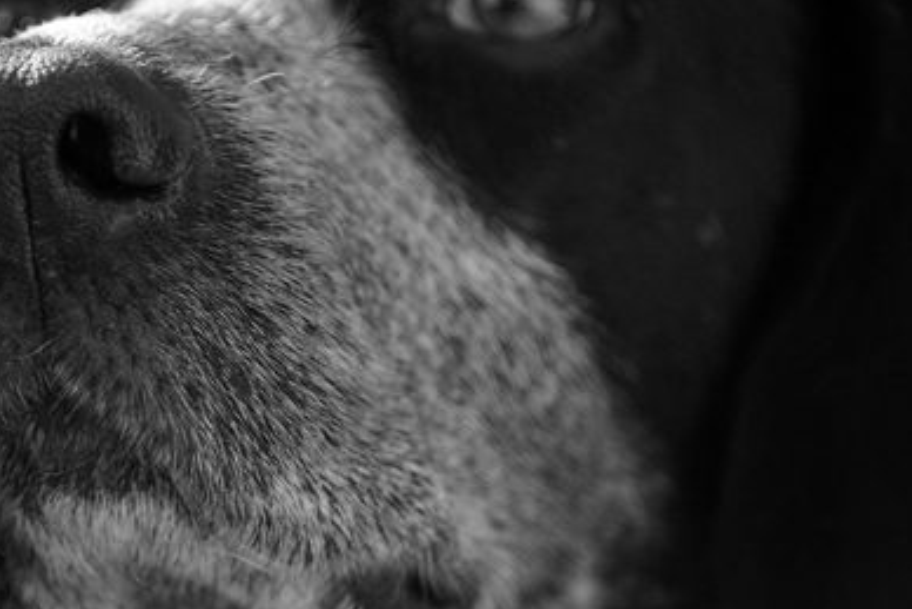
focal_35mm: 464
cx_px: 259
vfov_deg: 3.0
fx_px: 11758
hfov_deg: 4.4
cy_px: 261
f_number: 5
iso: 3200
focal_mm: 200
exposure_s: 1/15
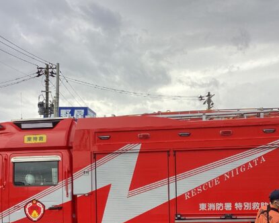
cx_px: 140
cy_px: 183
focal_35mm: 56
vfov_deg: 26.6
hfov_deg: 33.6
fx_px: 462
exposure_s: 1/221
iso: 25
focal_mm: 3.3
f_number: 2.4
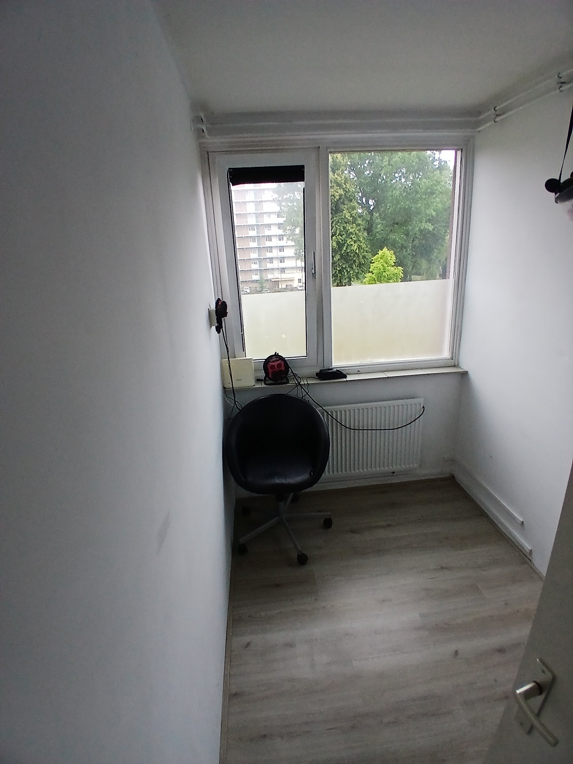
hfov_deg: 74.7
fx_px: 375
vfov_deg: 91.0
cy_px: 382
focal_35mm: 17
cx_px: 286
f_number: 2.2
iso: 80
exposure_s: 1/50
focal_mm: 1.4
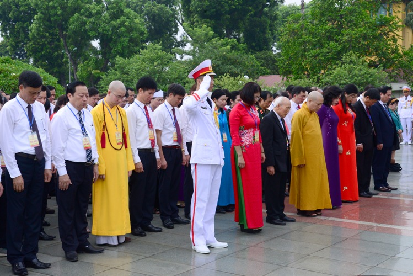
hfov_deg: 44.5
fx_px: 505
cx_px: 206
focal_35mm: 44
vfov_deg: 30.5
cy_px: 138
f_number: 11
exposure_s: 1/500
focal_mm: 44
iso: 1250
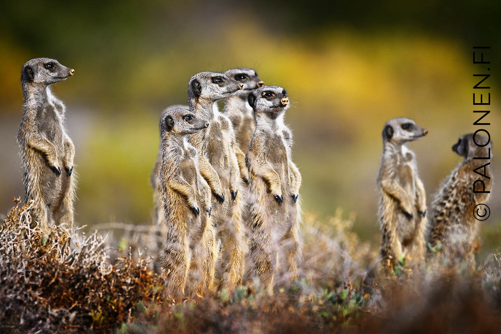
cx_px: 250
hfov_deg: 3.4
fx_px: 8349
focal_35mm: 600
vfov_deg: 2.3
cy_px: 167
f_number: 8
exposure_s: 1/1600
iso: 400
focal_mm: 600
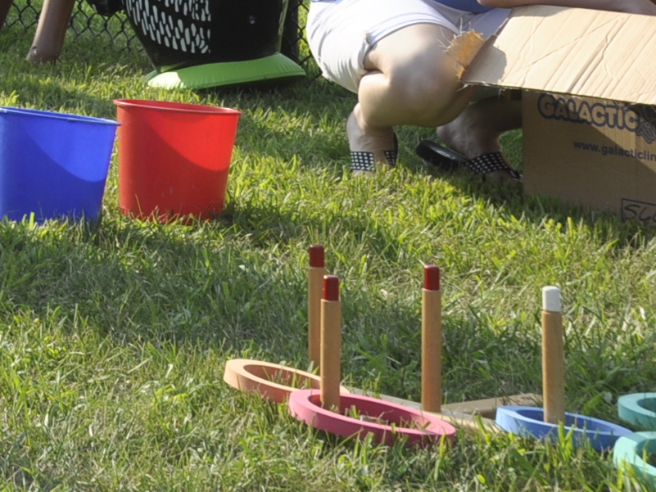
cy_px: -204
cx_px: -605
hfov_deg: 11.2
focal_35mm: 162
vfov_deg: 9.0
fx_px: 3070
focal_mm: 28
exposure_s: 1/160
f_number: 10
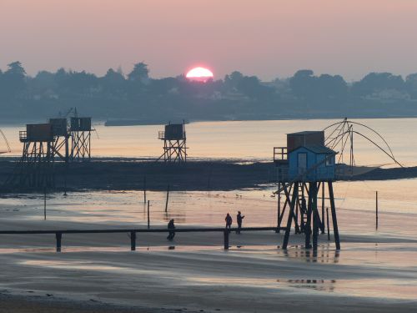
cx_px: 208
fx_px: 2951
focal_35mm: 245
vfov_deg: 6.1
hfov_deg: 8.1
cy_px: 156
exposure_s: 1/125
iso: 100
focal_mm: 44
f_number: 4
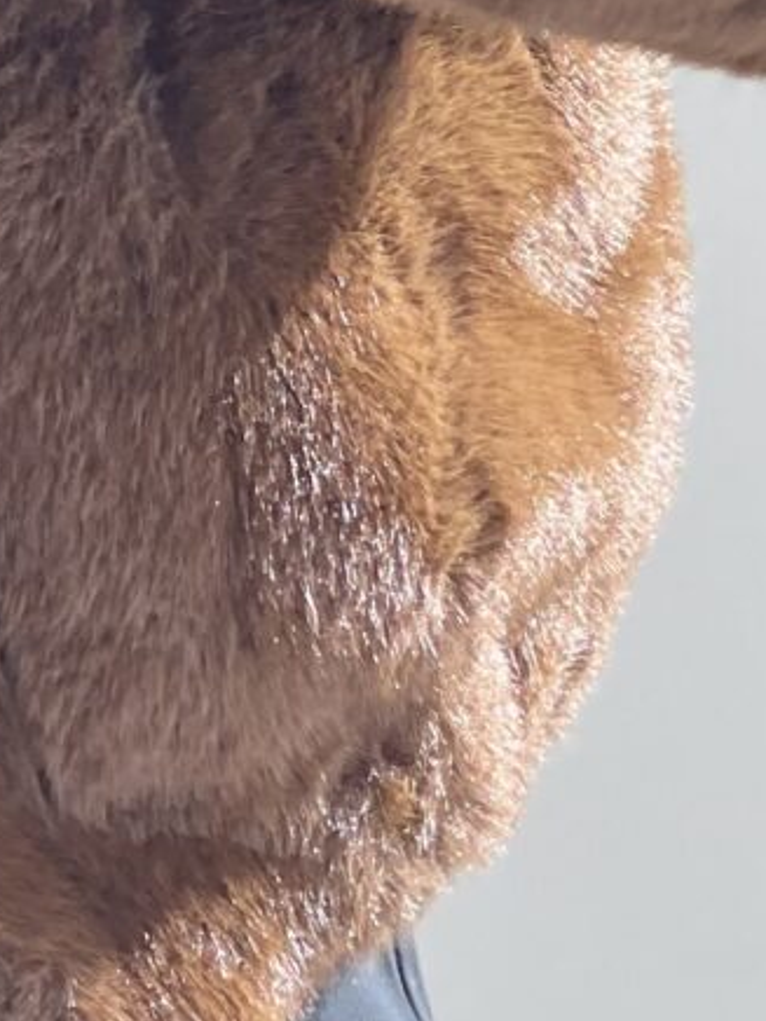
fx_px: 7199
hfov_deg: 6.0
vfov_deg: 7.8
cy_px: -923
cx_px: -710
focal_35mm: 244
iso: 25
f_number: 2
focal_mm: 6
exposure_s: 1/122
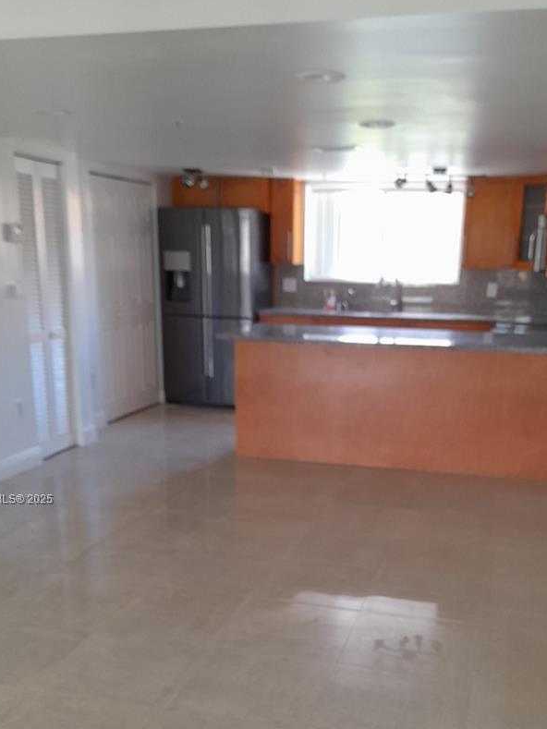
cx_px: 299
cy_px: 500
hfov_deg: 37.7
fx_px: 800
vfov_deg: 48.0
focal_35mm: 38
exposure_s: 1/50
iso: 125
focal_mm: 4.6
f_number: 2
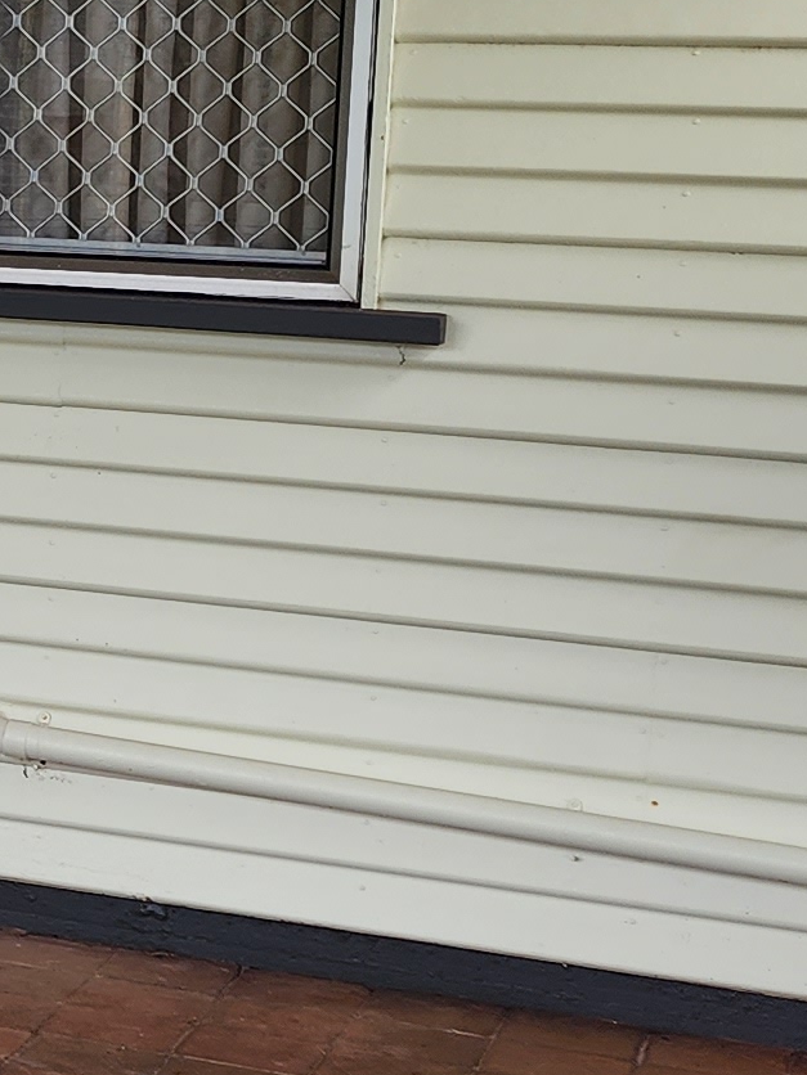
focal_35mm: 110
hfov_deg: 11.3
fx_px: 3419
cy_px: 328
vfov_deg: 17.8
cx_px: -1122
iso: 16
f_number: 1.8
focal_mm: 6.4
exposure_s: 1/180
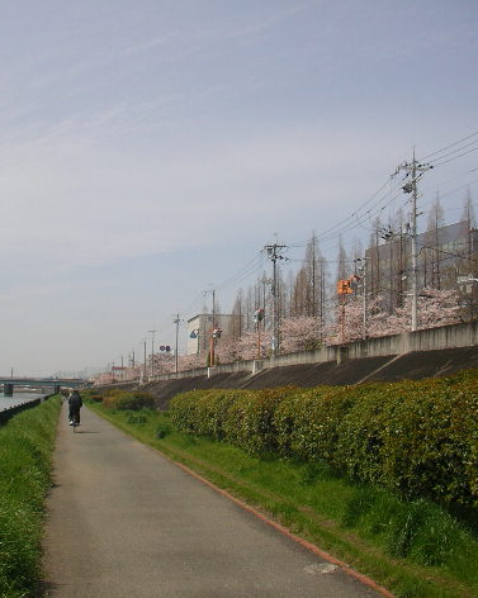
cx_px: 152
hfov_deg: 30.5
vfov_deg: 38.1
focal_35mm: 49
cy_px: 299
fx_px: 867
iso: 50
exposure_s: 1/800
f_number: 6.9
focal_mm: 5.7
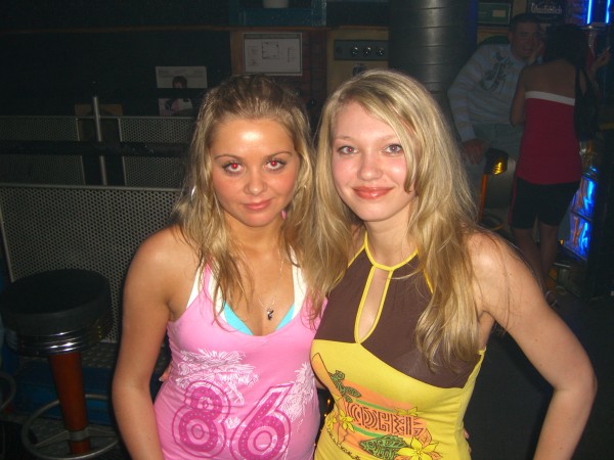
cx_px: 307
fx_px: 674
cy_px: 230
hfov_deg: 49.0
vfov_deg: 37.7
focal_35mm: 38
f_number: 2.8
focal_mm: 7.9
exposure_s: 1/60
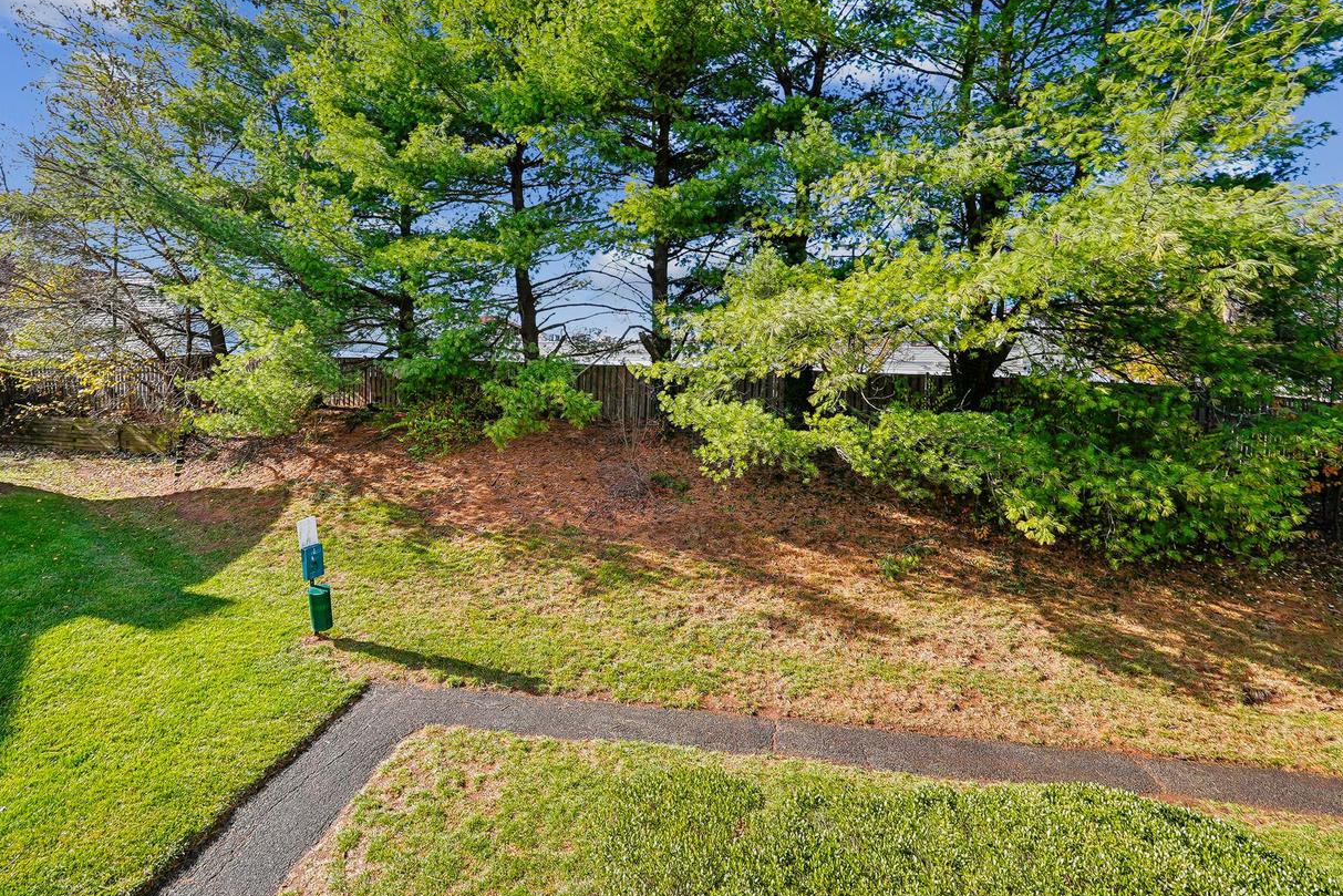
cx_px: 620
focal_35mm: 20
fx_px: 731
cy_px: 415
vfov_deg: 62.9
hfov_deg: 85.0
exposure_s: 1/60
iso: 80
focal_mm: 16.5
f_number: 4.5
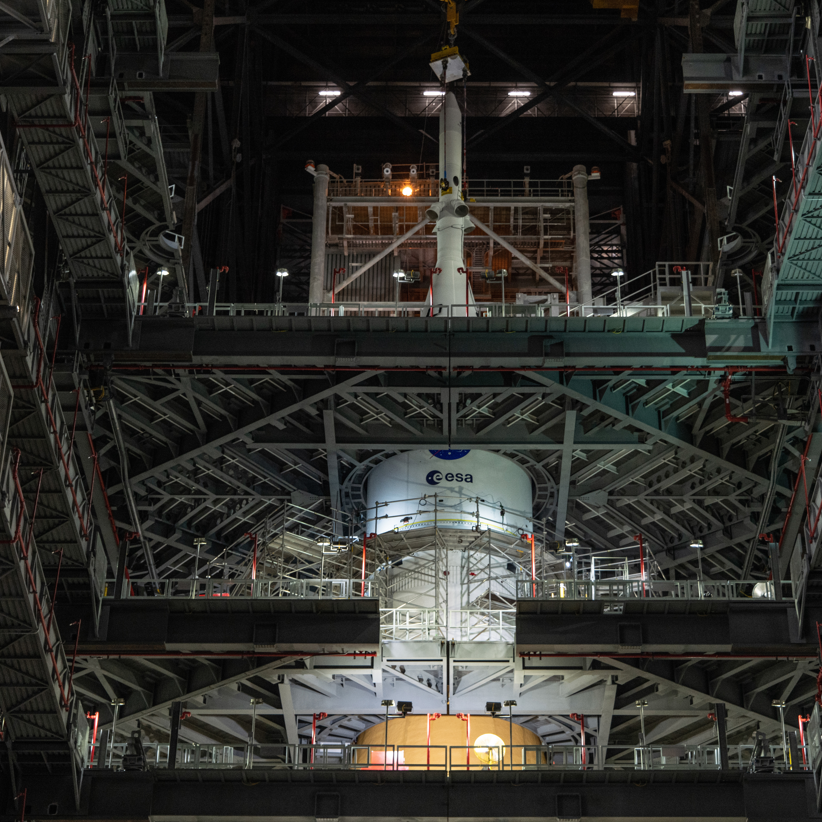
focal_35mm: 73
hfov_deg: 23.7
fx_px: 1961
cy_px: 411
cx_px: 449
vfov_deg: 23.7
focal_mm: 57
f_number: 4
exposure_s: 1/80
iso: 1600
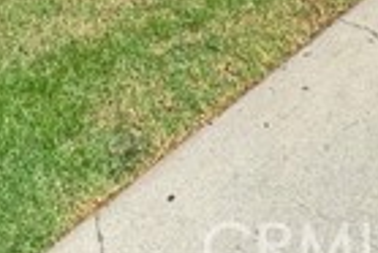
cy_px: -367
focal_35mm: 67
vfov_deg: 13.8
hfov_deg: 29.8
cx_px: 250
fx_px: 704
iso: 40
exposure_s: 1/734
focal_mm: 2.22
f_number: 2.2
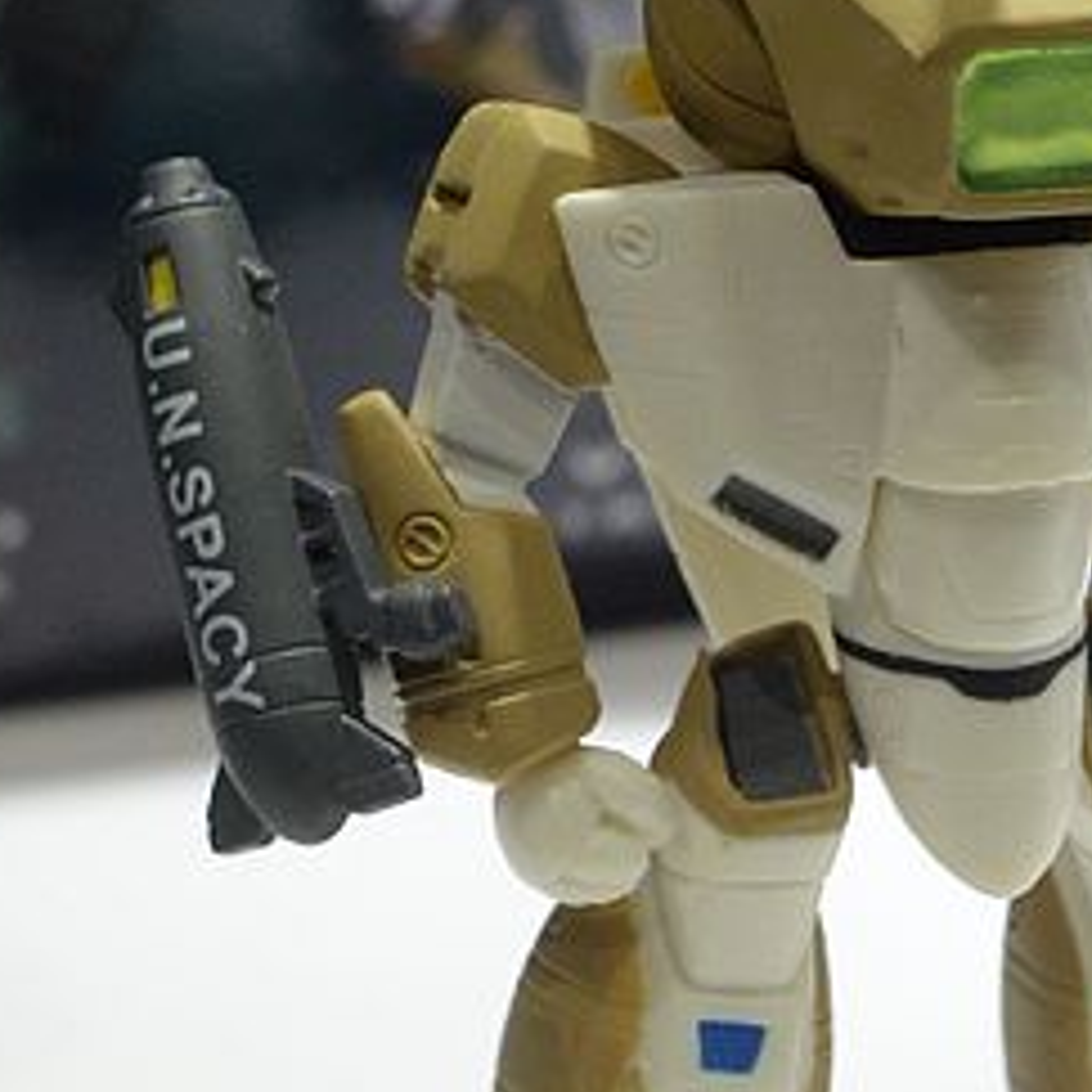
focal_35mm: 210
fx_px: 7495
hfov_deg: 8.3
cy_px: 728
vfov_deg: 8.3
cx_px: 867
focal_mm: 50
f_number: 5.6
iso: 2000
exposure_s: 1/160
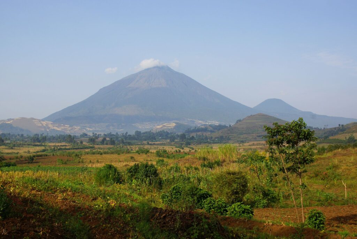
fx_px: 387
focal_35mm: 39
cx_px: 178
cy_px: 120
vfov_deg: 34.3
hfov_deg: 49.5
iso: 100
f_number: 13
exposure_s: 1/125
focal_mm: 26
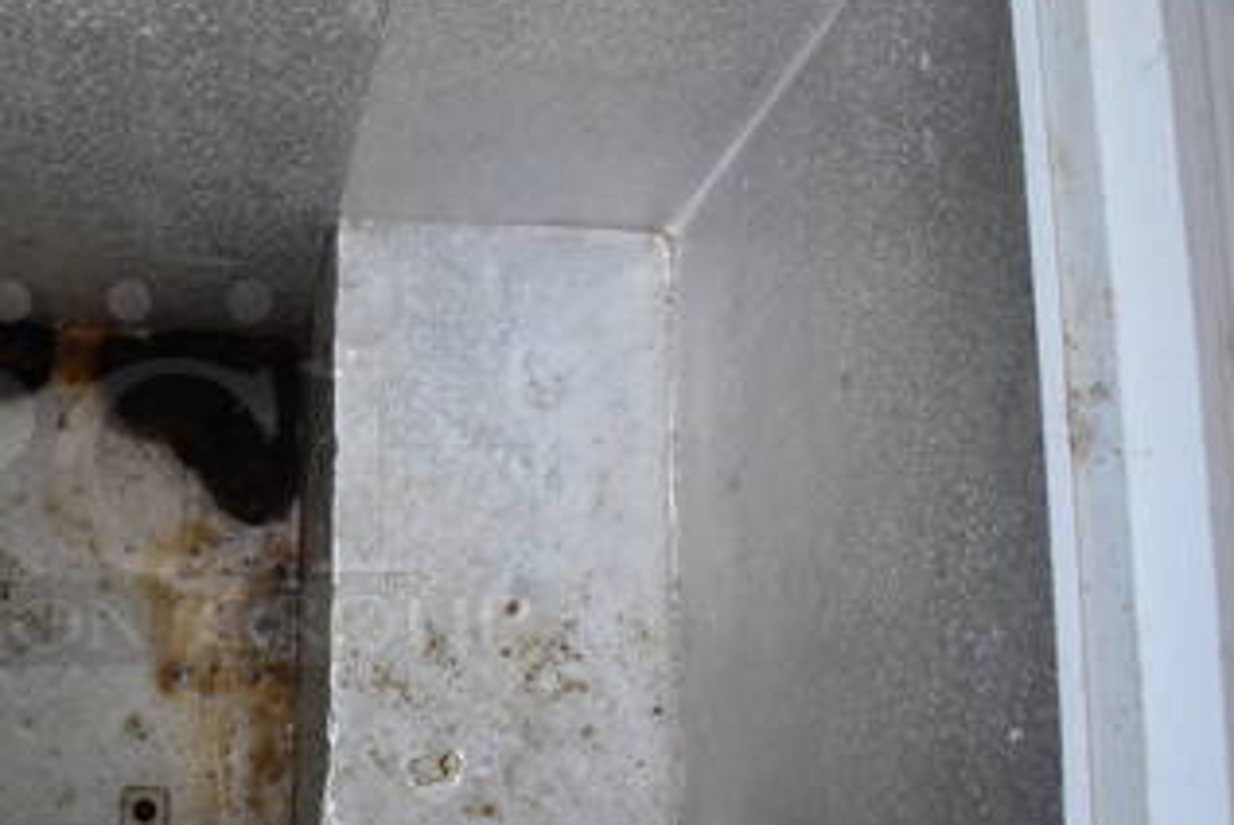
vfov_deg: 26.0
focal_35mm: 52
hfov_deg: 35.9
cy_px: 459
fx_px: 1784
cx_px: 128
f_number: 3.5
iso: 800
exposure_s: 1/125
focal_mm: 18
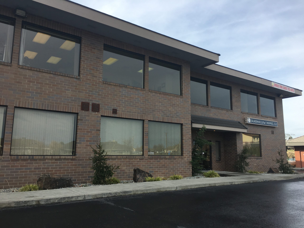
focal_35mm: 29
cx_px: 152
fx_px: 255
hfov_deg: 61.7
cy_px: 114
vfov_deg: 48.2
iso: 25
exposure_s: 1/668
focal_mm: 4.15
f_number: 2.2
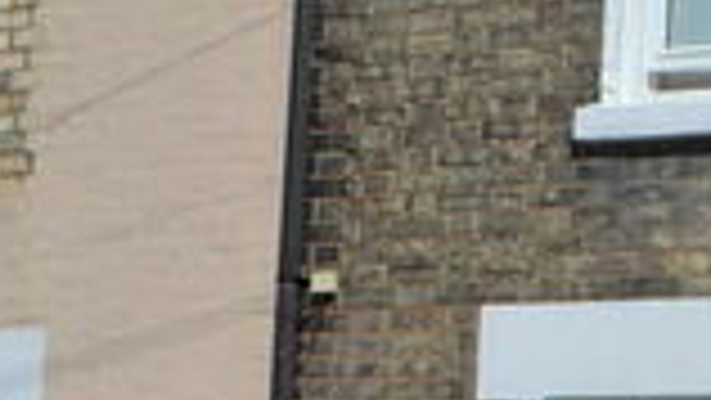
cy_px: 254
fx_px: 2357
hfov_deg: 16.2
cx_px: 940
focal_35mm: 125
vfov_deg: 9.7
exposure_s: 1/320
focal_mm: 18
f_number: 9
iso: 100
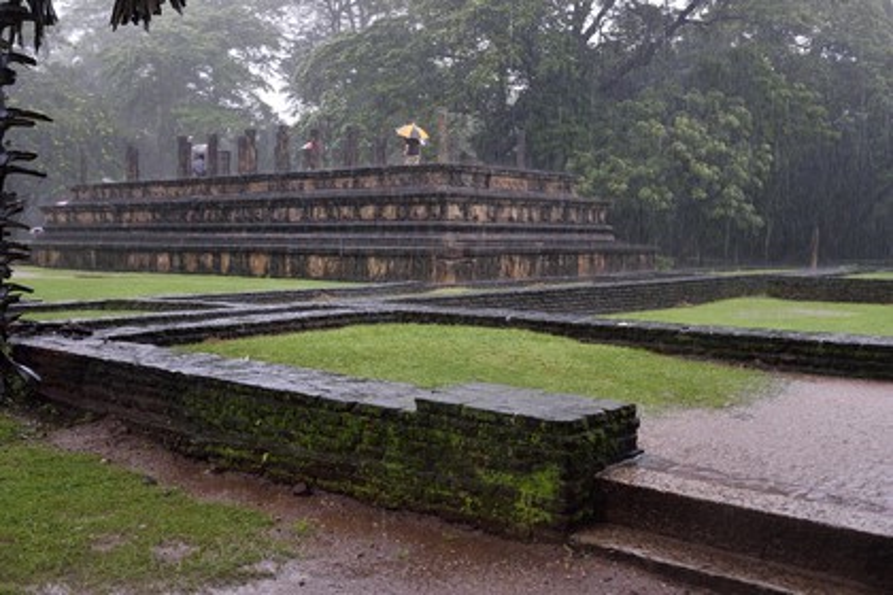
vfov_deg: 36.9
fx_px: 893
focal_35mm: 36
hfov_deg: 53.1
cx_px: 446
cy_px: 298
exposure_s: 1/100
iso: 800
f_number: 5
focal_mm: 36
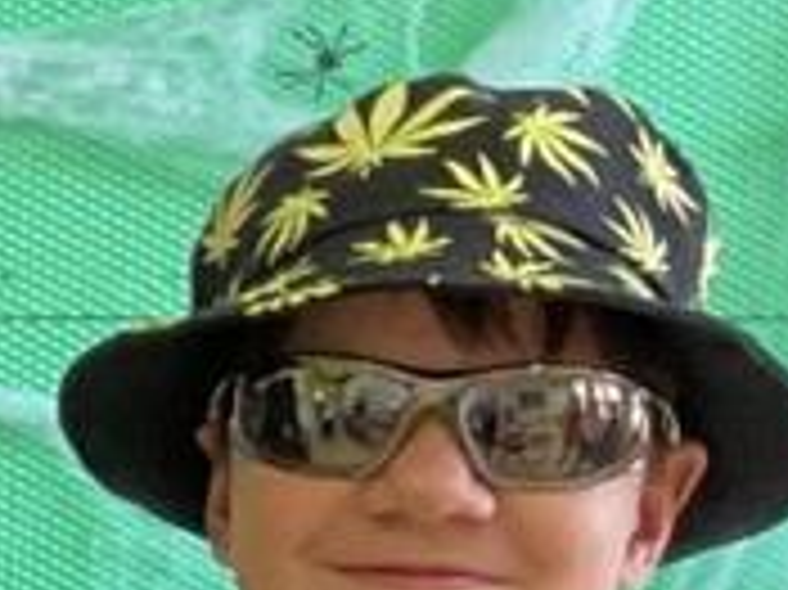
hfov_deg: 7.3
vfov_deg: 6.6
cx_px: -1972
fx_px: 5050
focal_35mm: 222
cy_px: 991
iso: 64
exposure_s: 1/50
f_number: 1.8
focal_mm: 3
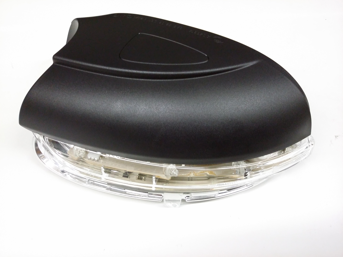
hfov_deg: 56.8
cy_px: 128
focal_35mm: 32
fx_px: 317
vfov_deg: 44.2
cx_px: 172
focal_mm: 3.4
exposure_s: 1/15
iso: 200
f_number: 2.4
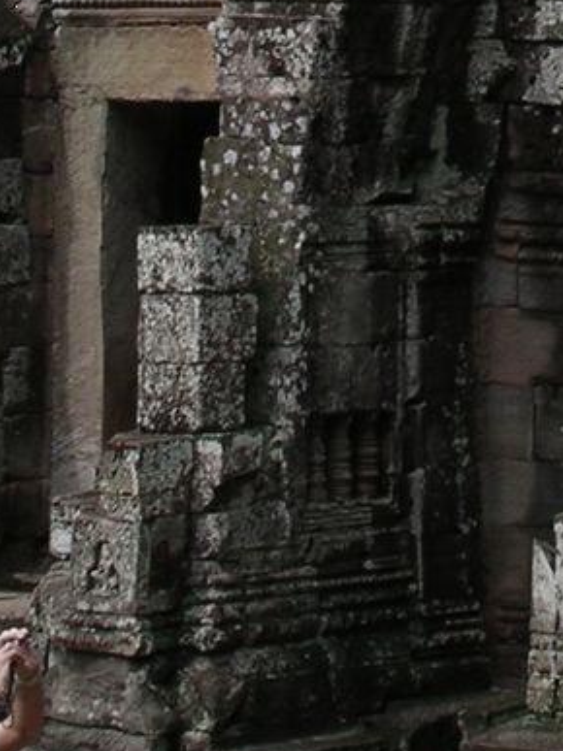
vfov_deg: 10.2
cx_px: 563
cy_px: -497
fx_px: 4036
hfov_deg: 7.9
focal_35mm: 186
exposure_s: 1/320
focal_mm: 9.3
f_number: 5.6
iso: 64
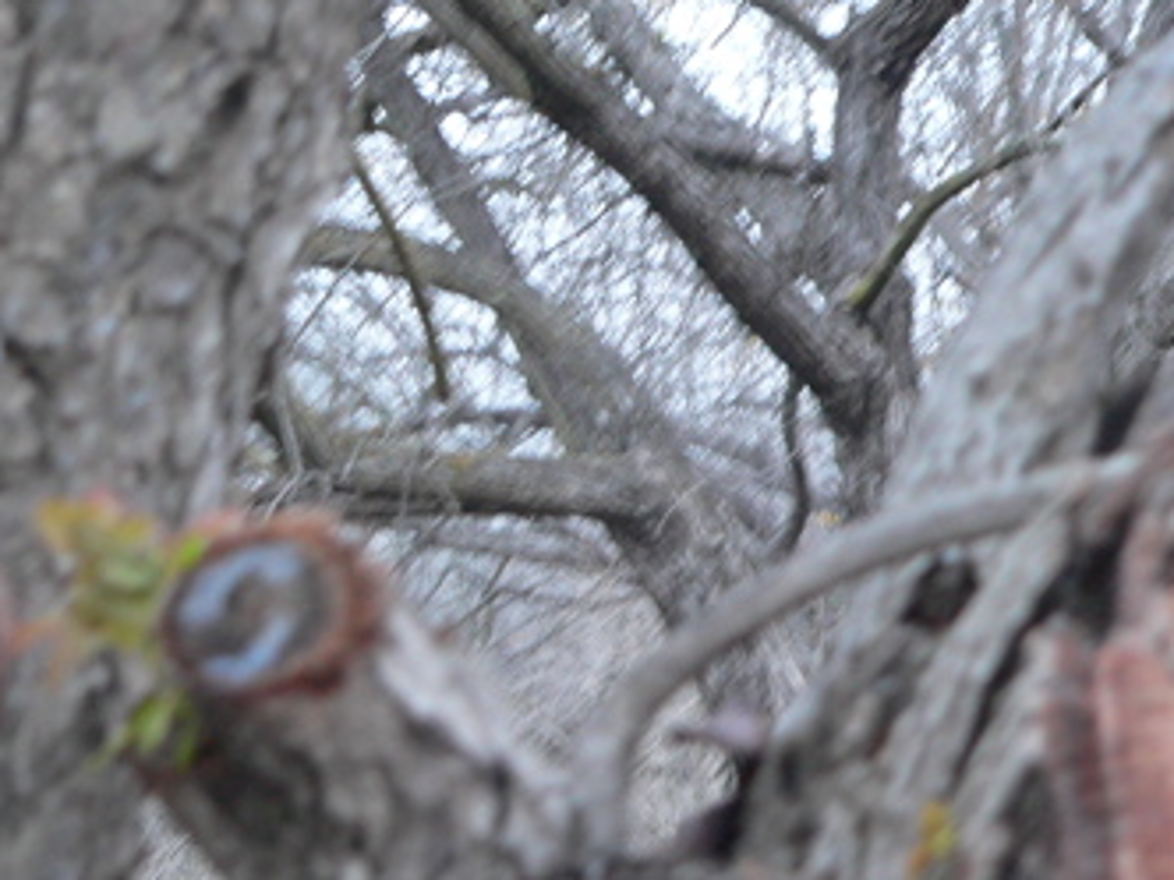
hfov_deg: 17.9
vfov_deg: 13.5
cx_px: 672
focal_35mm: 110
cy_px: 505
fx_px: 3731
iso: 200
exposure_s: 1/6
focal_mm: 12.7
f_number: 2.8
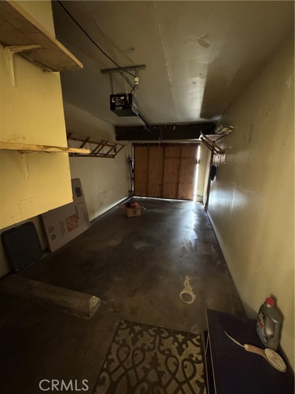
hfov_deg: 85.7
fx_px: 159
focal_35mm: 14
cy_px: 197
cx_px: 148
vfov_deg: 102.1
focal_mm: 2.22
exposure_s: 1/30
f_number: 2.2
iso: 2000
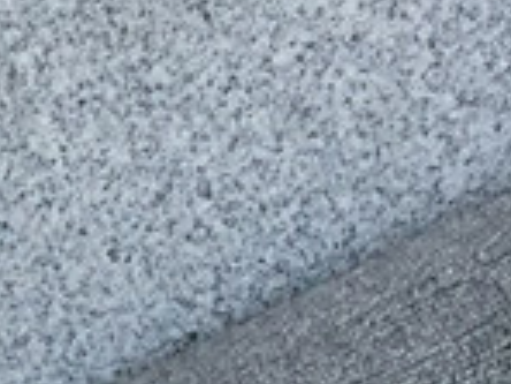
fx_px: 2775
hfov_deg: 9.9
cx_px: -421
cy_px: 725
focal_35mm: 188
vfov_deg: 7.6
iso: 25
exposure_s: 1/350
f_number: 2.4
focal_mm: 3.3
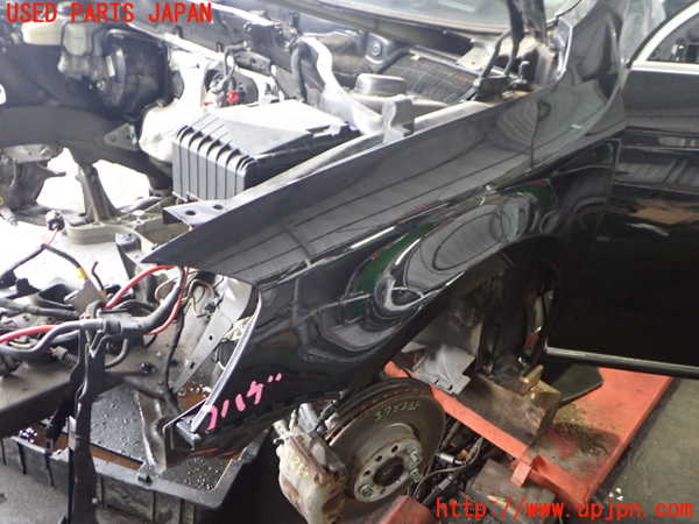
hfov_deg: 60.0
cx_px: 350
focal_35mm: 30
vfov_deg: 46.8
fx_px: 606
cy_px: 262
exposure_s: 1/30
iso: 640
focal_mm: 5.4
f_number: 2.3
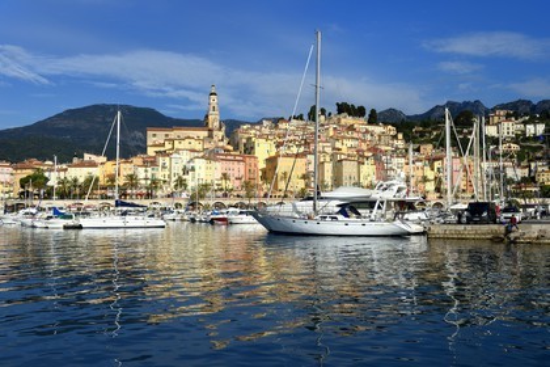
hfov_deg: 48.5
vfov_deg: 33.4
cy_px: 184
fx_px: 611
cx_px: 275
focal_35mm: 40
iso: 200
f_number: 18
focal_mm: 40
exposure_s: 1/200
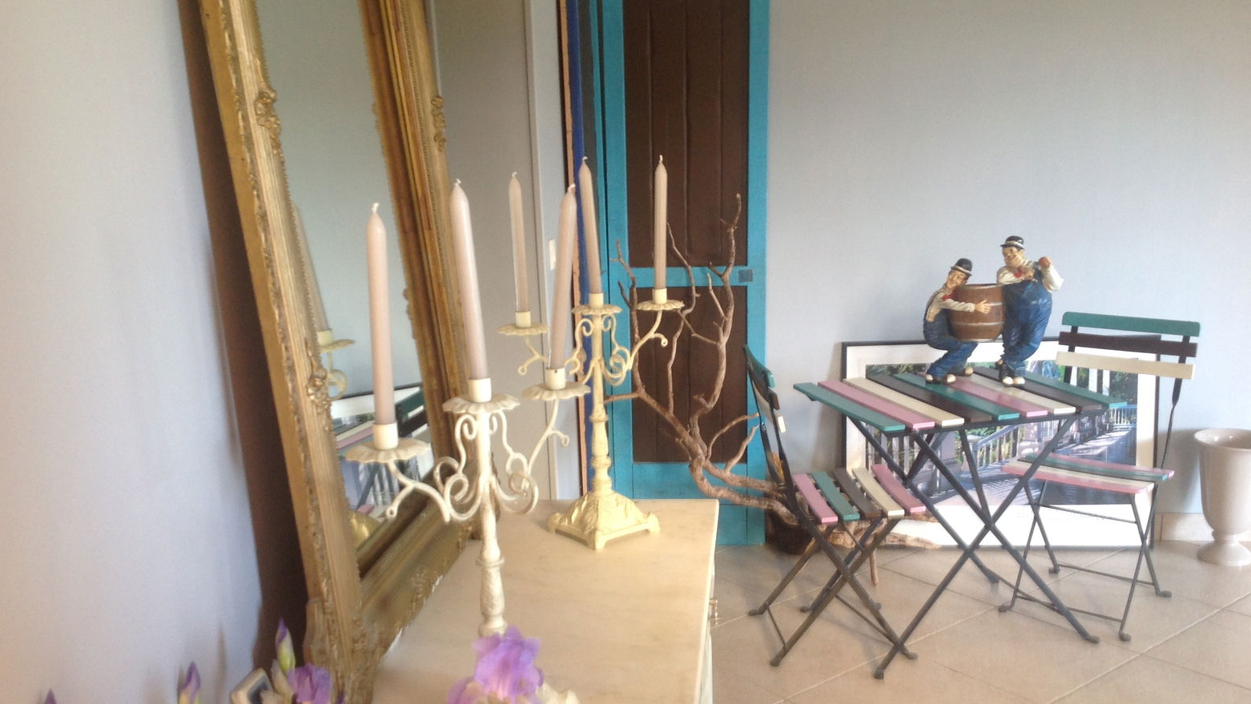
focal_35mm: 39
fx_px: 1294
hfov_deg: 51.6
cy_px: 426
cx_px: 623
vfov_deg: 30.3
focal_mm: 4.28
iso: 80
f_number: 2.4
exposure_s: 1/15
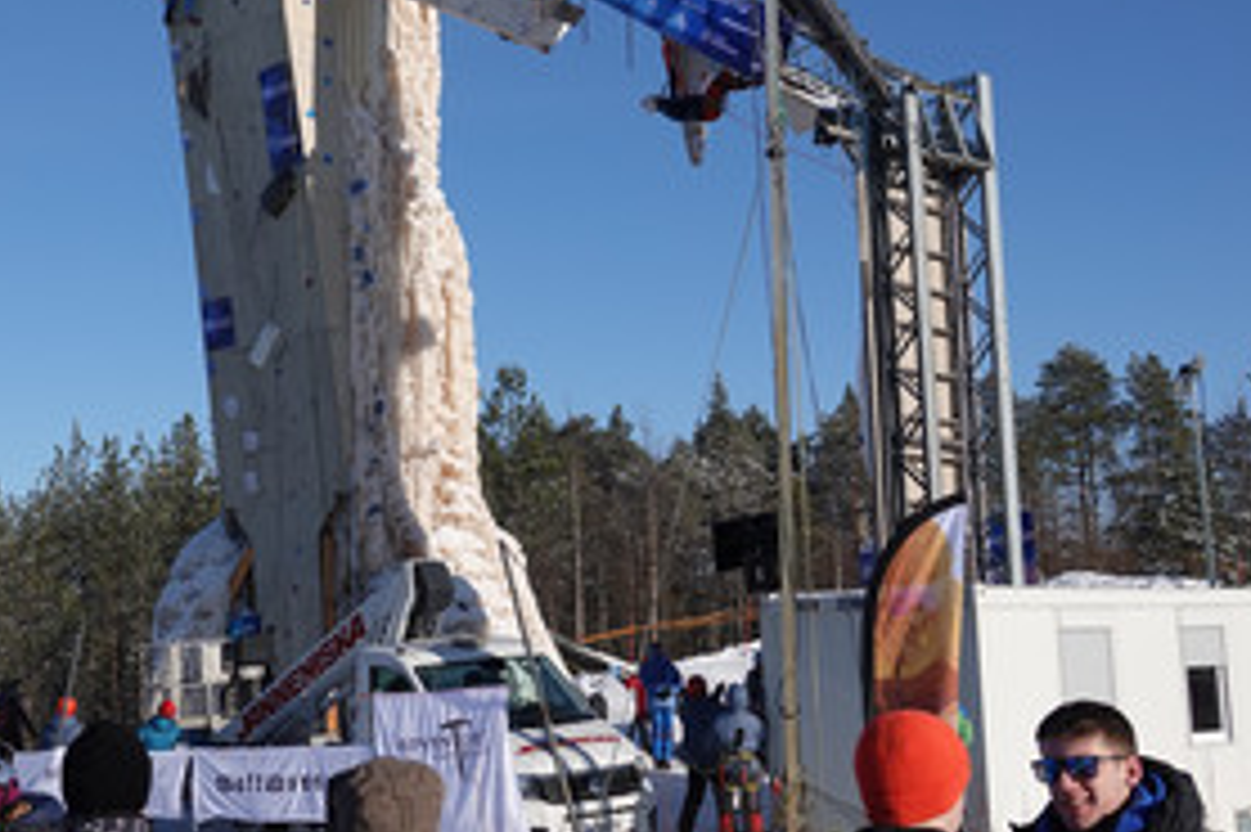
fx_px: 1910
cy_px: 396
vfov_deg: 24.6
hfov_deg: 35.7
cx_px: 374
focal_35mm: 55
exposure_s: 1/2500
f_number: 2.8
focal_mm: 12.33
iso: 100
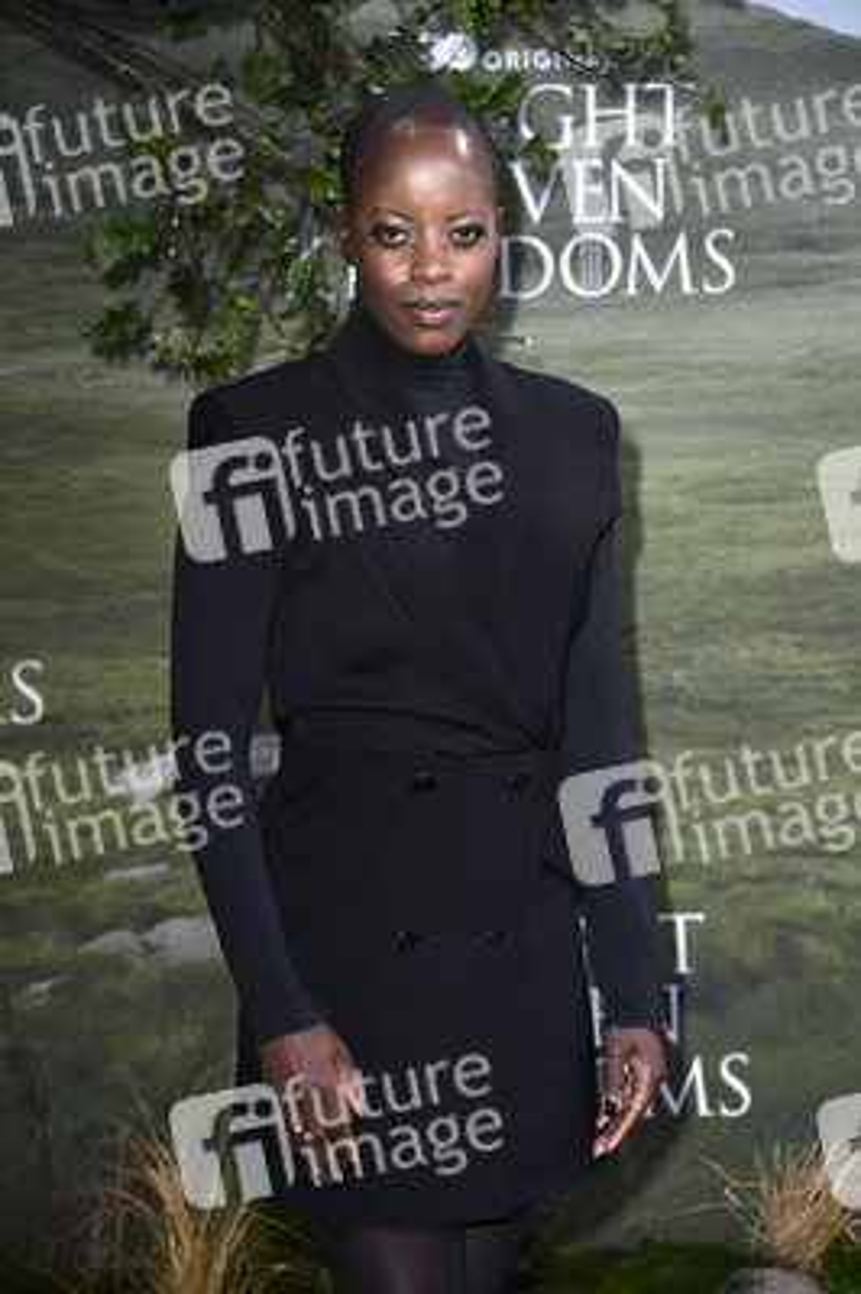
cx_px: 430
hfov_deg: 12.2
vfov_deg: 18.3
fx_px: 4025
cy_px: 647
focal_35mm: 112
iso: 640
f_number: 5.6
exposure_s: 1/250
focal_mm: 112
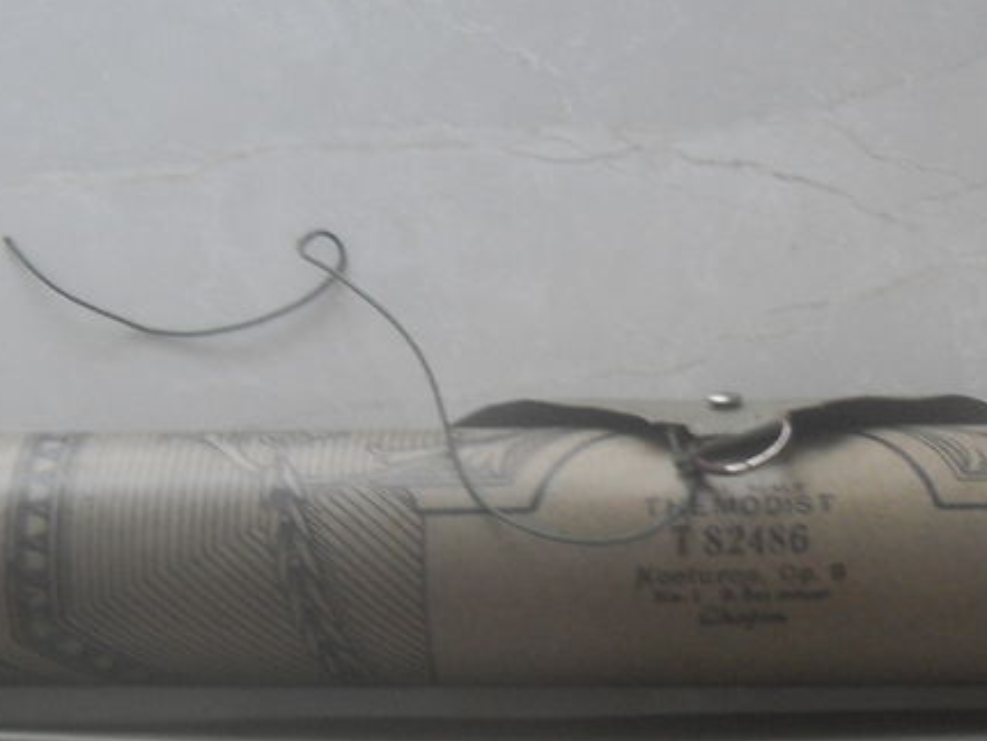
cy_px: 486
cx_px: 801
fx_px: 2453
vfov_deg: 17.1
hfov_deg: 22.4
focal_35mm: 86
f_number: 2.8
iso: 100
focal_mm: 6.3
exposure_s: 1/45
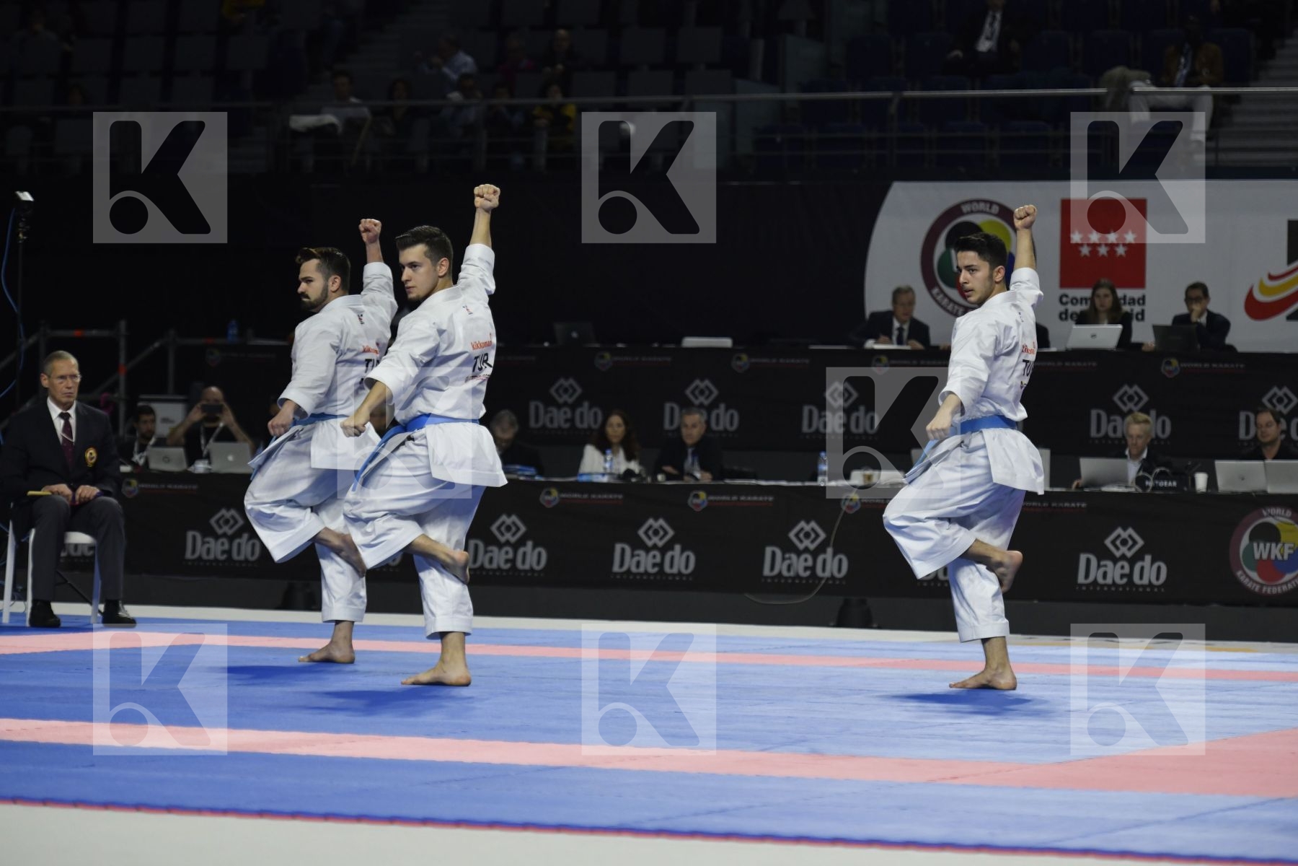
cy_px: 433
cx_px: 649
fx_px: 5047
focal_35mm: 140
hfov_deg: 14.7
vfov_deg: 9.8
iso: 1250
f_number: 4
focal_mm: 140
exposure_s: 1/800
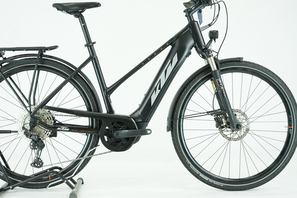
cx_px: 136
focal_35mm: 60
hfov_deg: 33.4
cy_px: 86
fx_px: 495
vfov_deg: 22.6
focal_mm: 52
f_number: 5
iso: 2000
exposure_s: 1/200
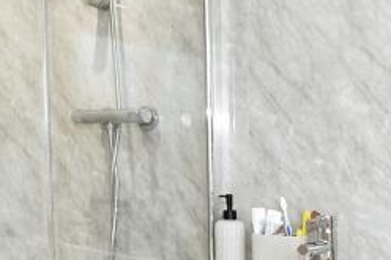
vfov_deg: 20.7
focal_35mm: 62
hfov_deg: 32.4
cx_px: 186
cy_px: 294
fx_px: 673
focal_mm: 10
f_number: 7.1
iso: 800
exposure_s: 1/60
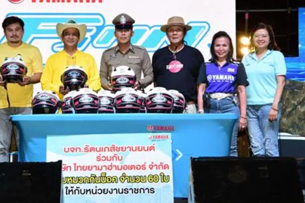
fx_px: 796
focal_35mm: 94
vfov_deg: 14.5
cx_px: 120
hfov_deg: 21.7
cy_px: 76
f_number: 4.5
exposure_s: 1/160
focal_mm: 66
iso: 800
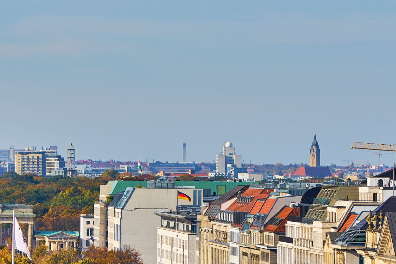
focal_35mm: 382
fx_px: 4202
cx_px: 153
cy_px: 267
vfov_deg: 3.6
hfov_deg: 5.4
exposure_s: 1/500
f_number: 8
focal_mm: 155
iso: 200
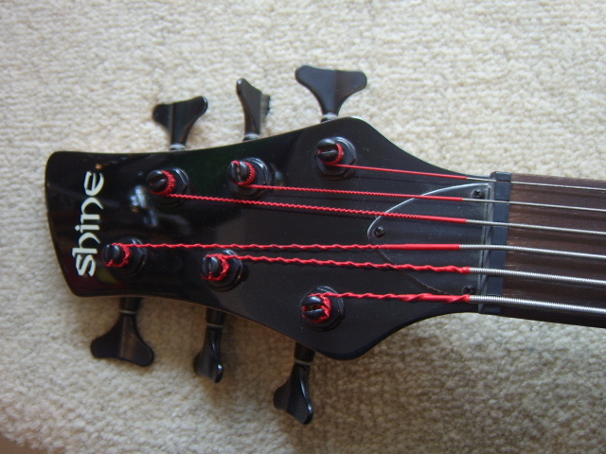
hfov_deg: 58.4
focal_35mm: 31
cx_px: 303
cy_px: 227
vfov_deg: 45.4
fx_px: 543
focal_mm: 8.13
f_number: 2.7
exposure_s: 1/4
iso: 100
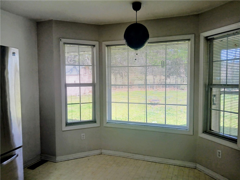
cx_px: 120
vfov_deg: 53.1
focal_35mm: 26
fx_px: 180
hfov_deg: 67.3
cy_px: 90
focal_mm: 3.98
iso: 32
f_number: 1.8
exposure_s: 1/60
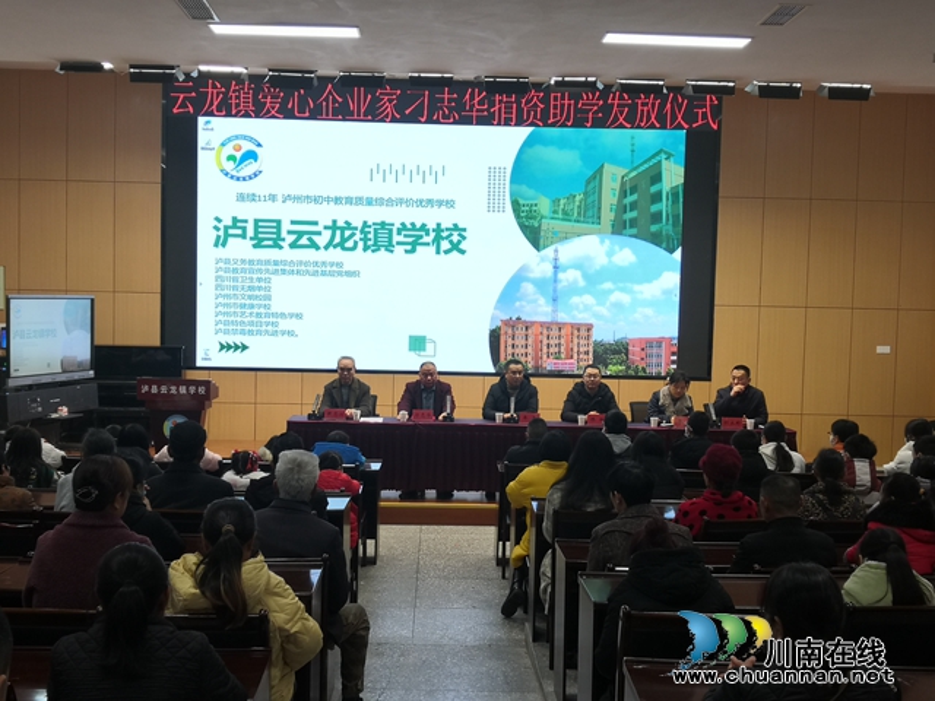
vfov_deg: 35.1
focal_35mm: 41
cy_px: 350
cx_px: 468
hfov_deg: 45.8
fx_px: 1107
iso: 100
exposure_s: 1/50
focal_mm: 3.95
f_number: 1.8
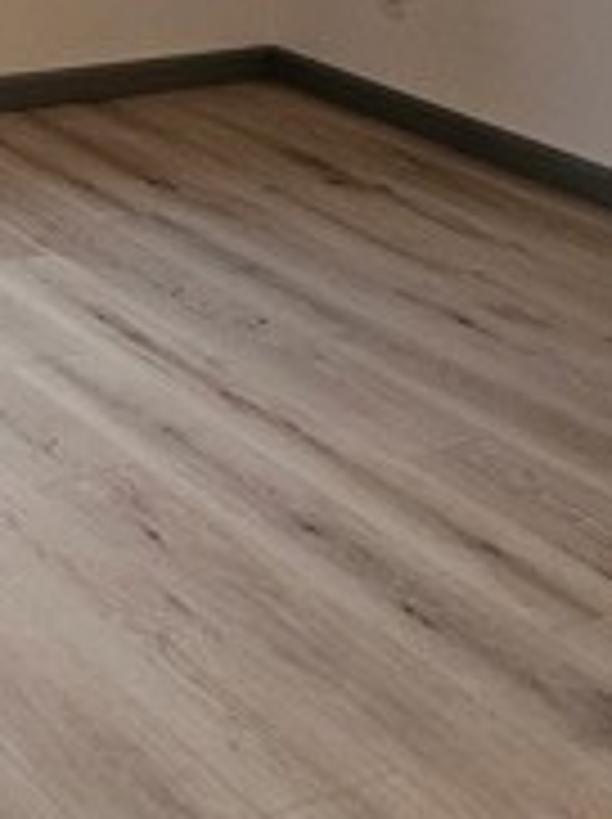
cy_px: -220
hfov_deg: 17.2
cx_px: -153
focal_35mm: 81
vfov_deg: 21.9
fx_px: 1914
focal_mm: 5.4
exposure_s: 1/120
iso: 640
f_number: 1.8
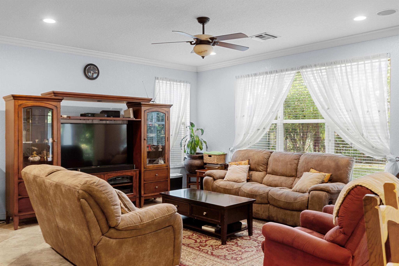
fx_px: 332
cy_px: 133
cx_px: 200
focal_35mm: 30
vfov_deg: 43.6
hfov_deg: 61.9
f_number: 8
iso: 100
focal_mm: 20
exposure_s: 1/2
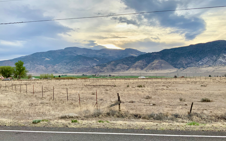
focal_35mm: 31
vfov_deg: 40.6
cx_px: 113
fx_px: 191
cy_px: 76
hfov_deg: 61.2
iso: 16
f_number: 1.8
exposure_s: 1/551
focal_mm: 3
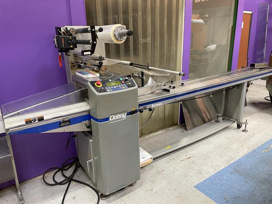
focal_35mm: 26
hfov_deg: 67.3
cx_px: 136
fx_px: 204
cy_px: 102
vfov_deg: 53.0
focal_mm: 4.2
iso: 160
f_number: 1.6
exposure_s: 1/60
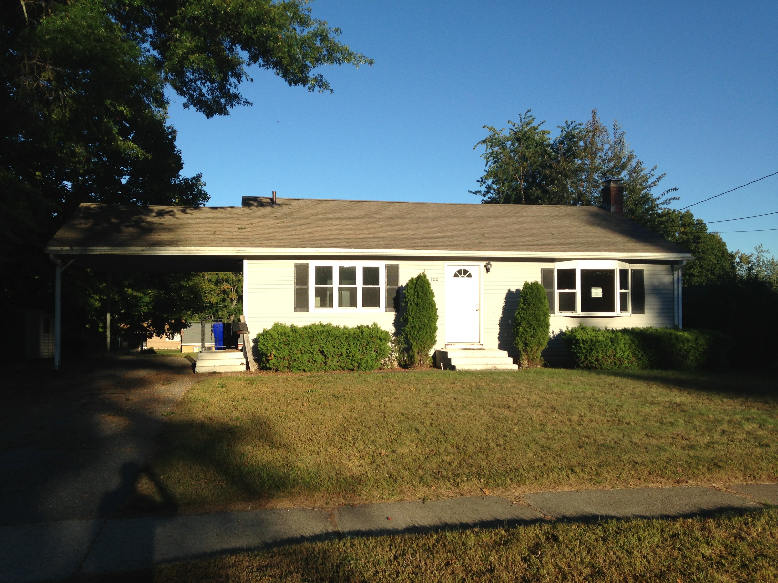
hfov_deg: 55.4
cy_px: 292
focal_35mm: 33
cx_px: 389
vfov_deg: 42.9
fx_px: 742
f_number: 2.4
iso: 50
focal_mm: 4.13
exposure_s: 1/1323
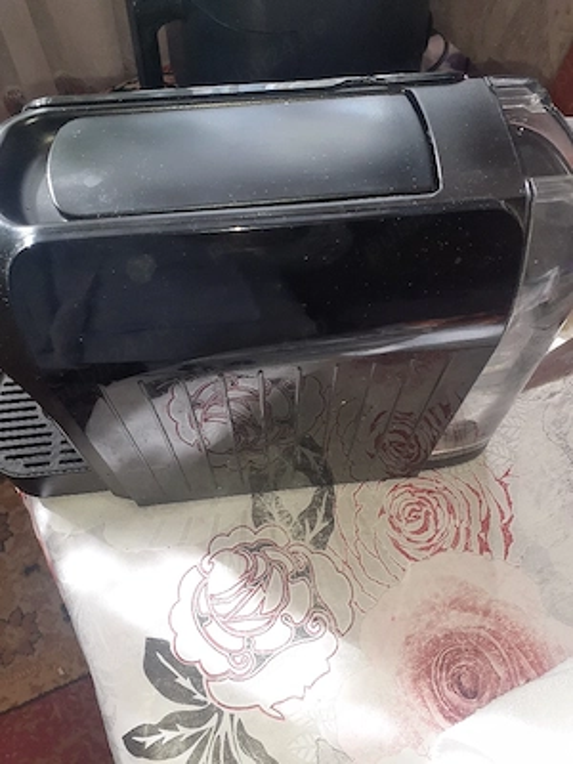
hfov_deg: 51.4
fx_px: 596
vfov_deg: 65.3
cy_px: 382
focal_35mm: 27
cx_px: 286
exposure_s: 1/100
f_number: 1.9
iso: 50
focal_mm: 3.6
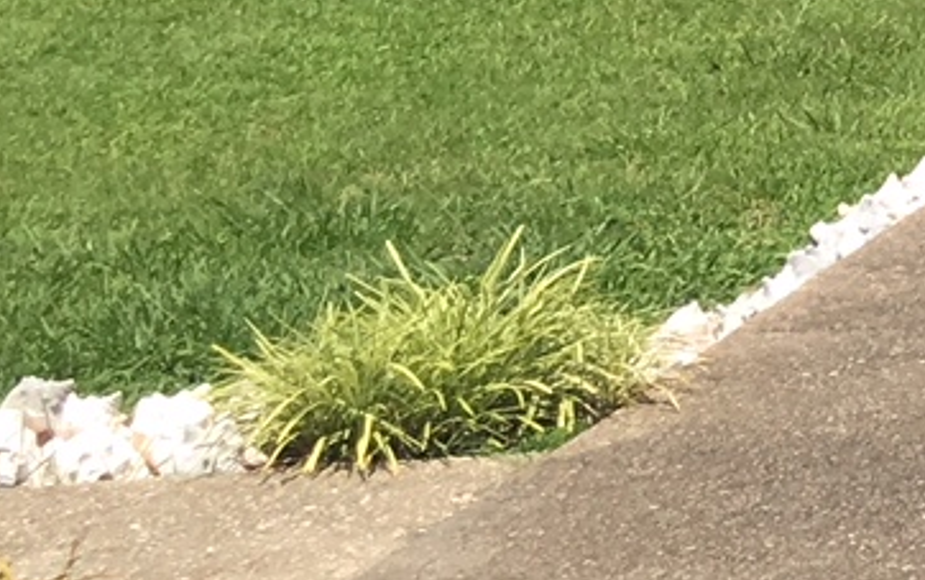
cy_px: -636
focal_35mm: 171
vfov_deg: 7.4
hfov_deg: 10.2
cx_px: 2417
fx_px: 4315
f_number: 2.2
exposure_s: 1/1282
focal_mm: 4.15
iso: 25
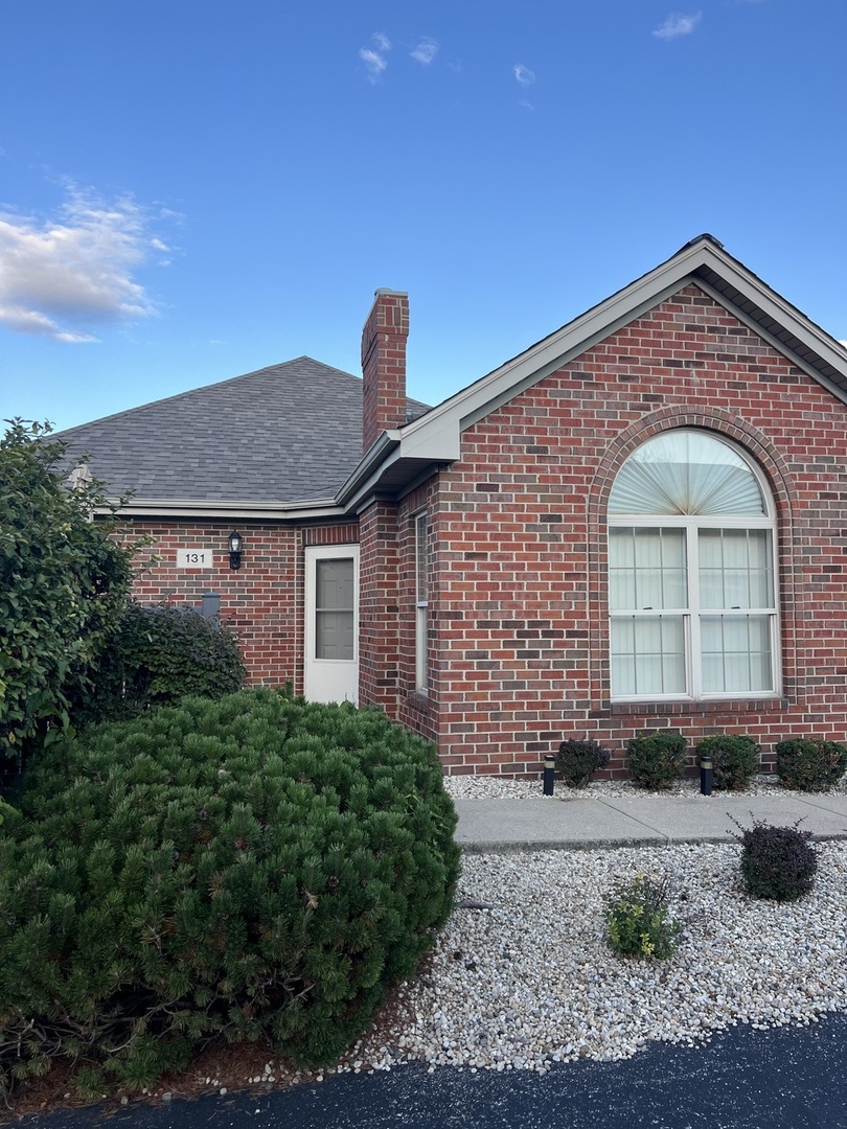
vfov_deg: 67.3
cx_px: 424
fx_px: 848
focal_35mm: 26
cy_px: 564
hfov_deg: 53.1
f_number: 1.5
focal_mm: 5.7
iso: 50
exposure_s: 1/887
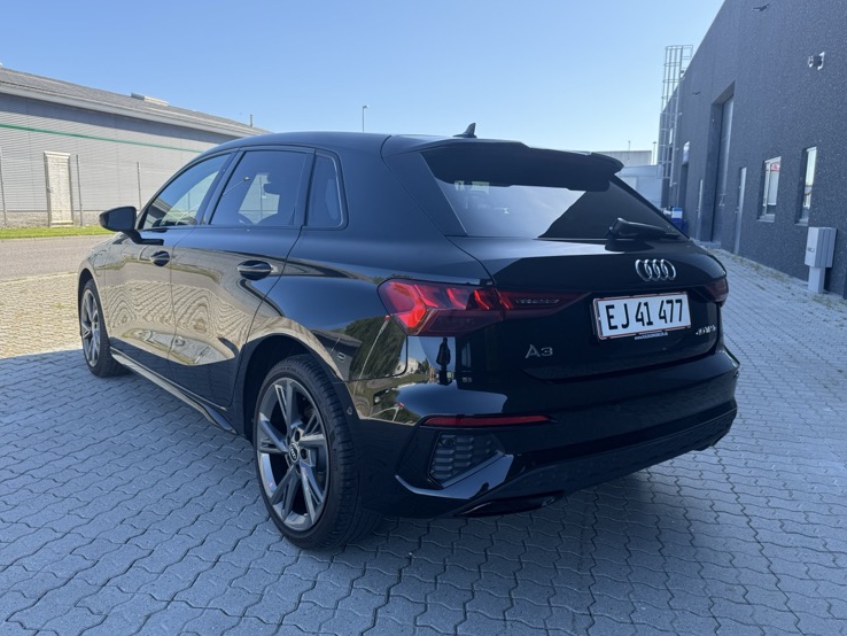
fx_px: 636
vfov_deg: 53.1
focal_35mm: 26
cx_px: 410
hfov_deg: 67.3
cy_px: 326
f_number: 1.78
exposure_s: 1/1060
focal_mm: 6.76
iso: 80
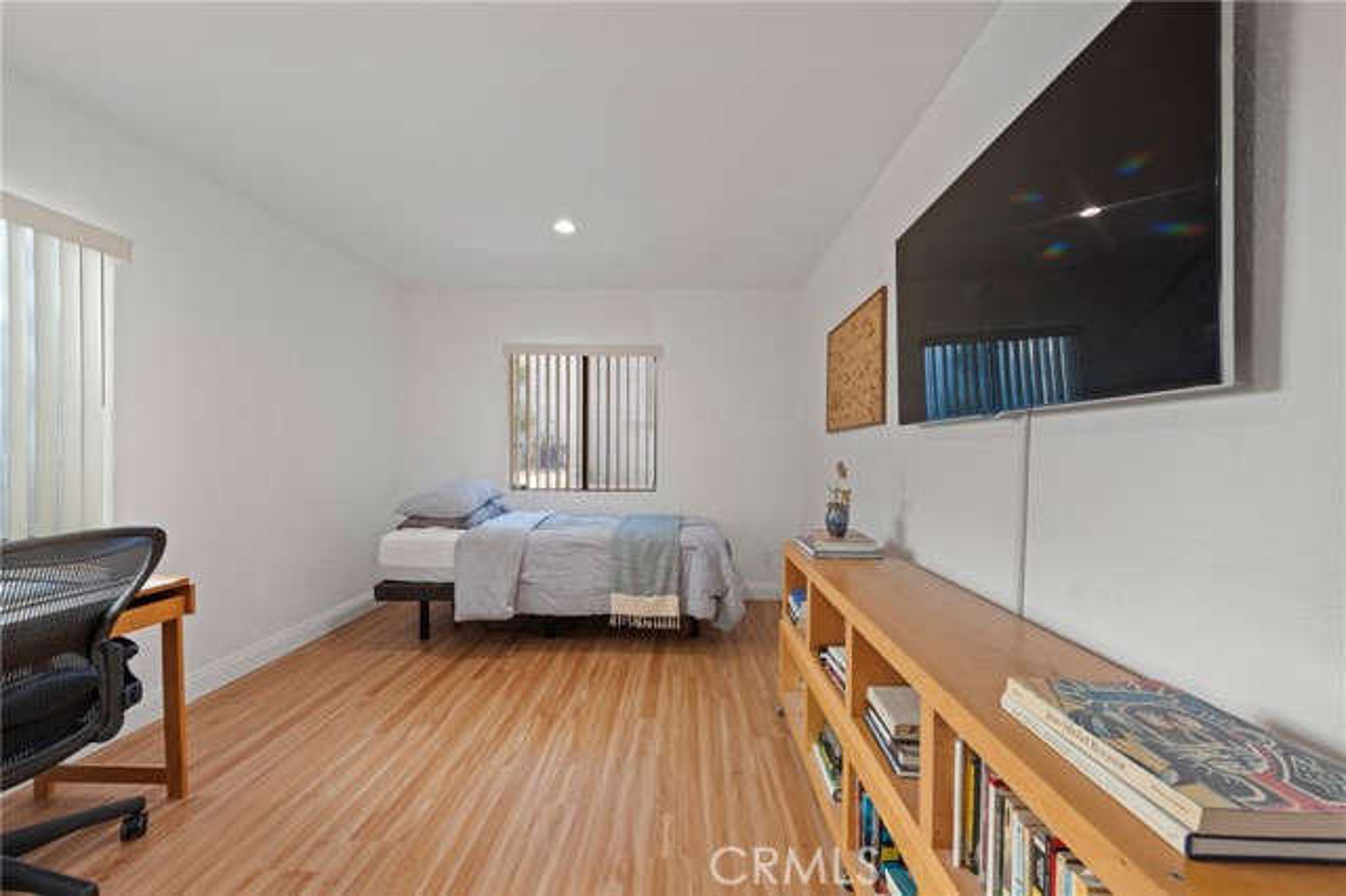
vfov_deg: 81.1
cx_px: 673
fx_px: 523
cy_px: 448
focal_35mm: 14
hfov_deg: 104.3
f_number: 9.5
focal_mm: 14
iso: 200
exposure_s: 1/3
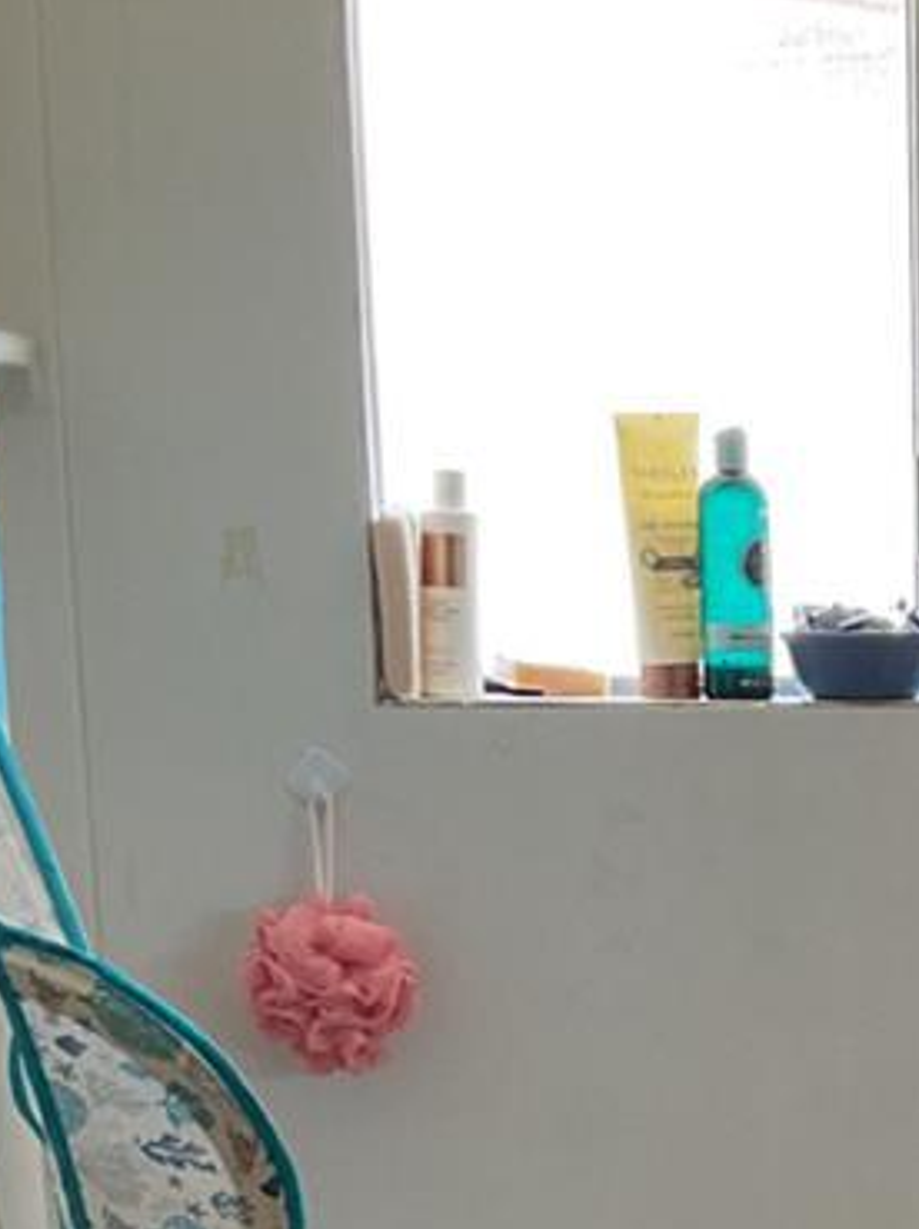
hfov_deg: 12.2
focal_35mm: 118
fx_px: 4184
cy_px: 1612
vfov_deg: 15.8
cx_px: 1187
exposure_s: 1/60
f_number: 1.8
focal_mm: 3
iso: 64
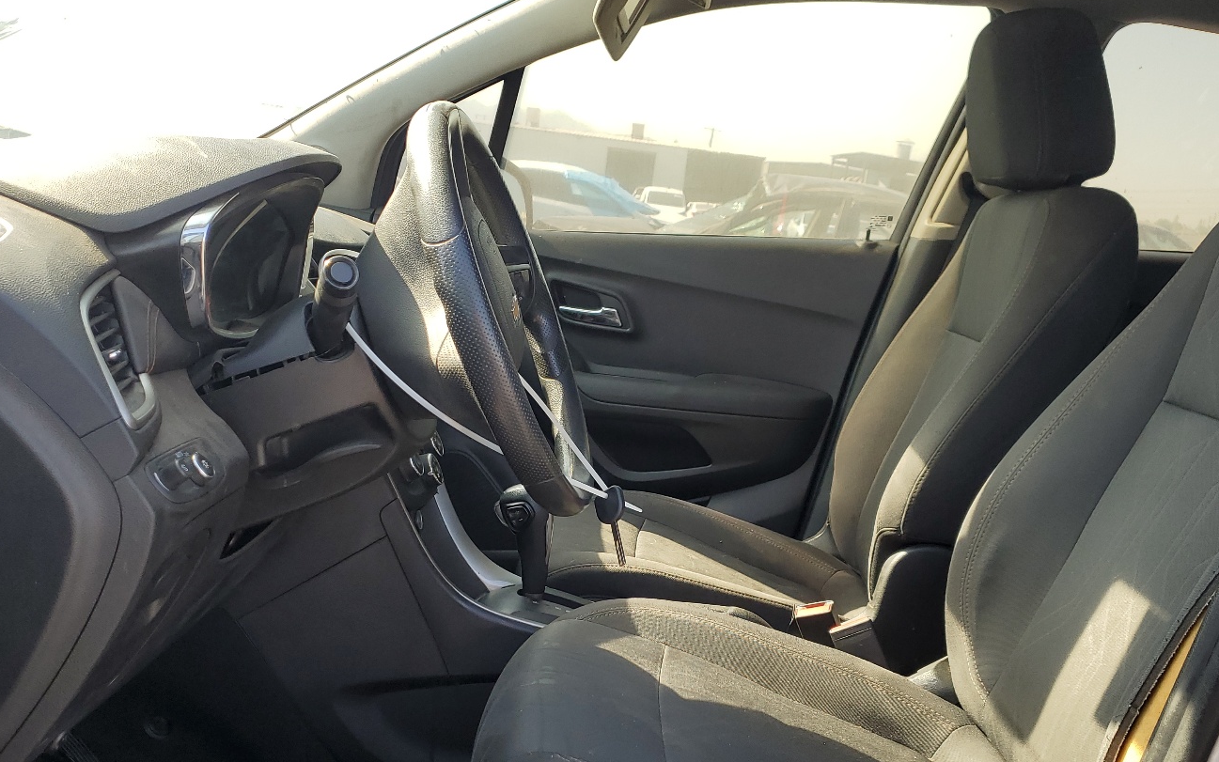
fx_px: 1130
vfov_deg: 36.8
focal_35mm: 34
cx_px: 620
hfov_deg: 56.7
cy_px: 529
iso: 50
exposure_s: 1/357
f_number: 1.5
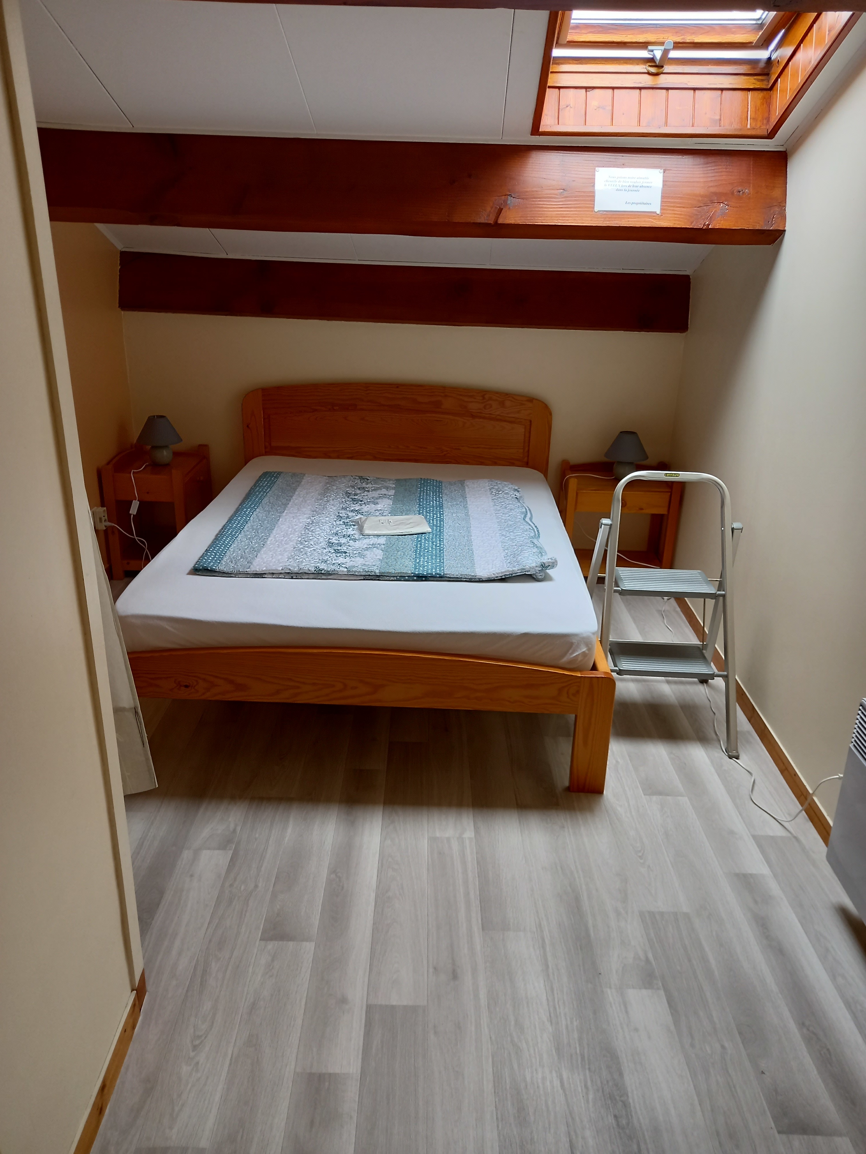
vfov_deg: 69.4
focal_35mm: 25
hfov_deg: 54.9
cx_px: 433
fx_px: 834
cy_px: 577
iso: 80
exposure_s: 1/50
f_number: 2
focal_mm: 4.6
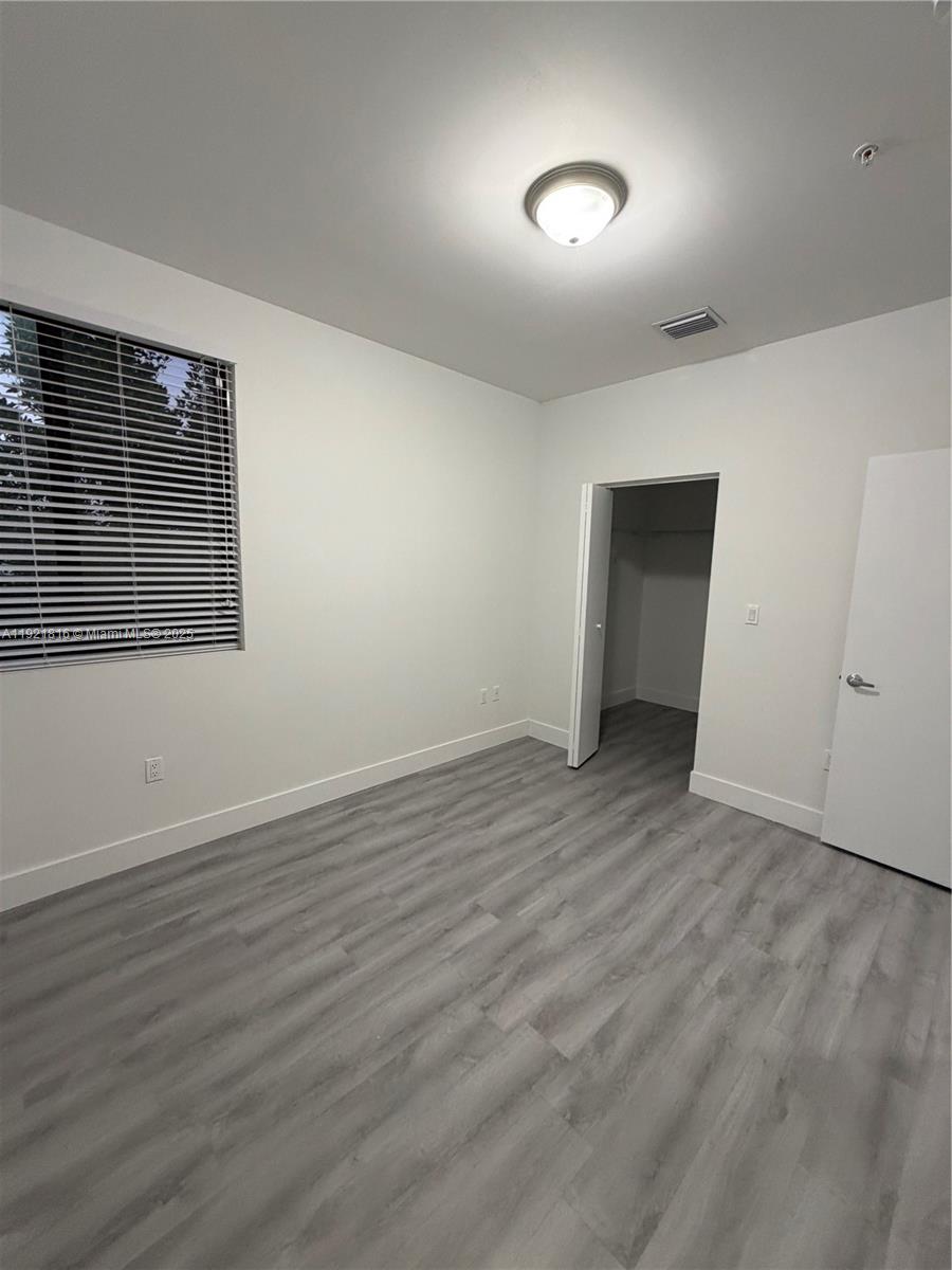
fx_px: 513
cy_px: 635
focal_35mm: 14
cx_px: 476
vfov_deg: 102.1
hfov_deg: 85.7
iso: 250
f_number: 2.2
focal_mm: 2.22
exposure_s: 1/60
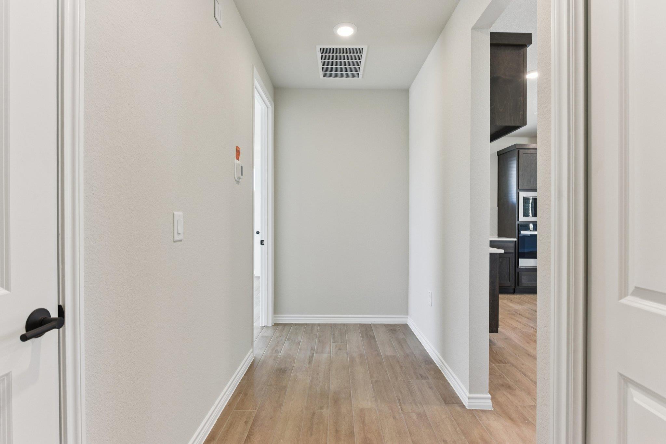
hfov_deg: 93.3
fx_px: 315
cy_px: 222
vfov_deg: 70.5
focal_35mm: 17
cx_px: 333
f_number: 8
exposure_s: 1/25
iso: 400
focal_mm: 17
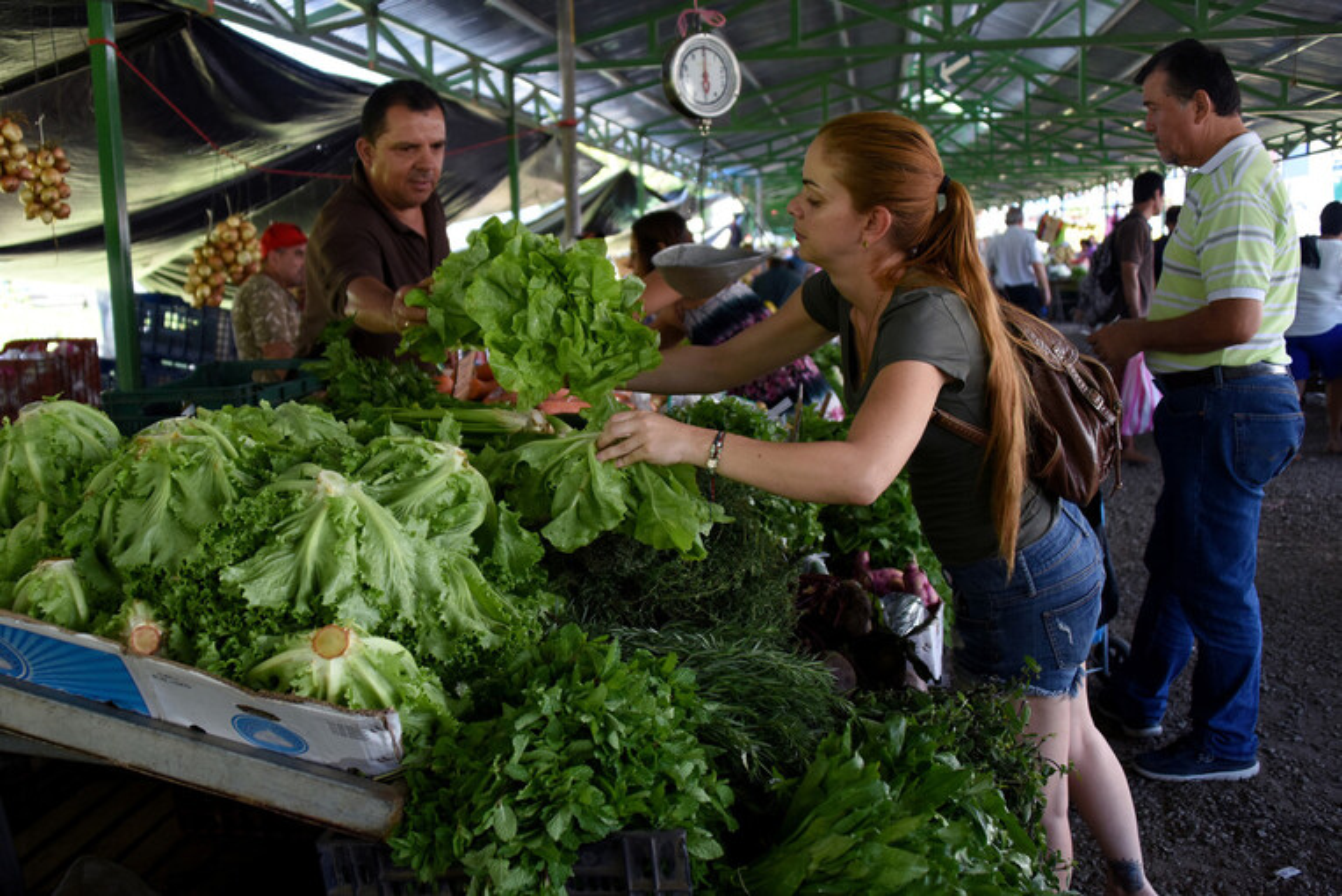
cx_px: 671
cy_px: 448
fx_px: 1044
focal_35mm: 28
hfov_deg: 65.5
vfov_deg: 46.4
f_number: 3.5
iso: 800
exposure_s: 1/320
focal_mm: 28
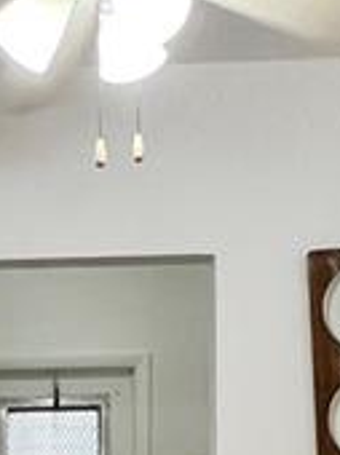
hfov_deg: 15.4
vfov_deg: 19.6
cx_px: -67
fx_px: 1208
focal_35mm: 92
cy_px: 600
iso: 125
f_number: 1.8
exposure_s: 1/60
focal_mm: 1.57
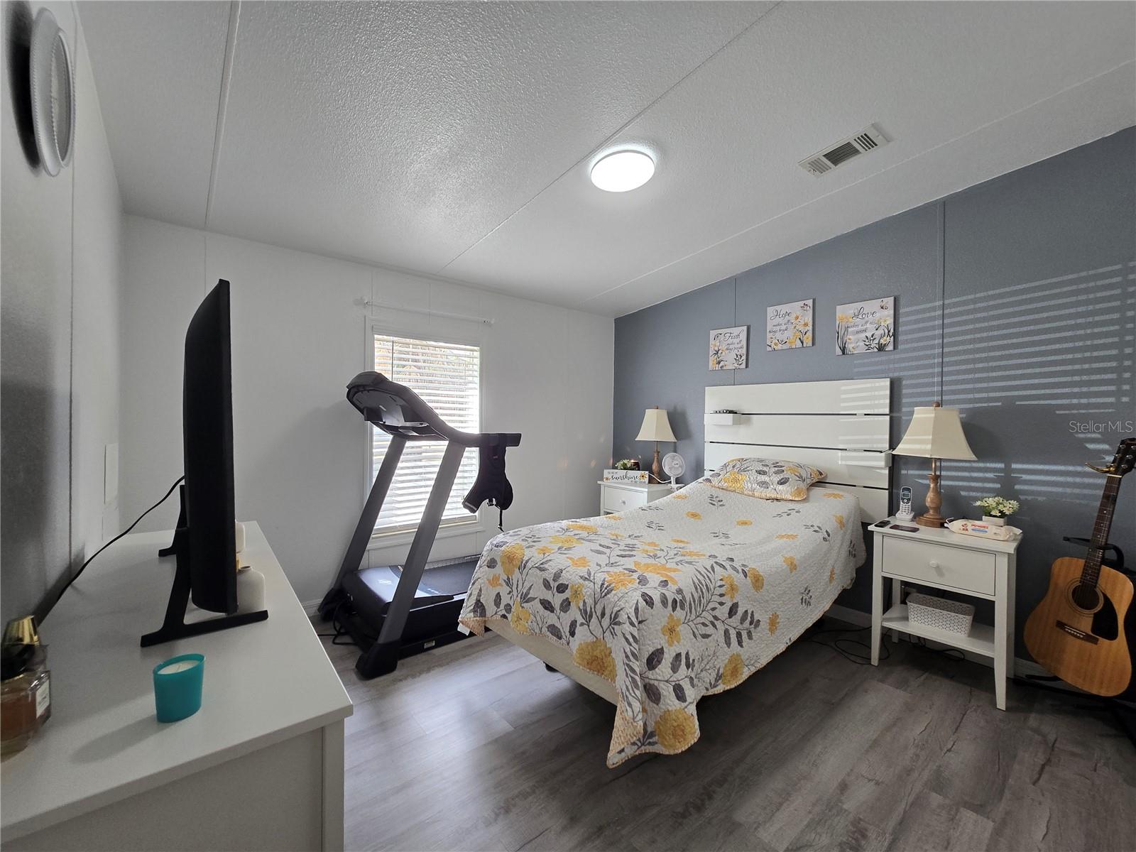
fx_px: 427
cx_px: 568
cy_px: 426
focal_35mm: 13
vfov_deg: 89.9
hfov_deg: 106.2
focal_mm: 2.2
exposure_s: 1/60
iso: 80
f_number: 2.2
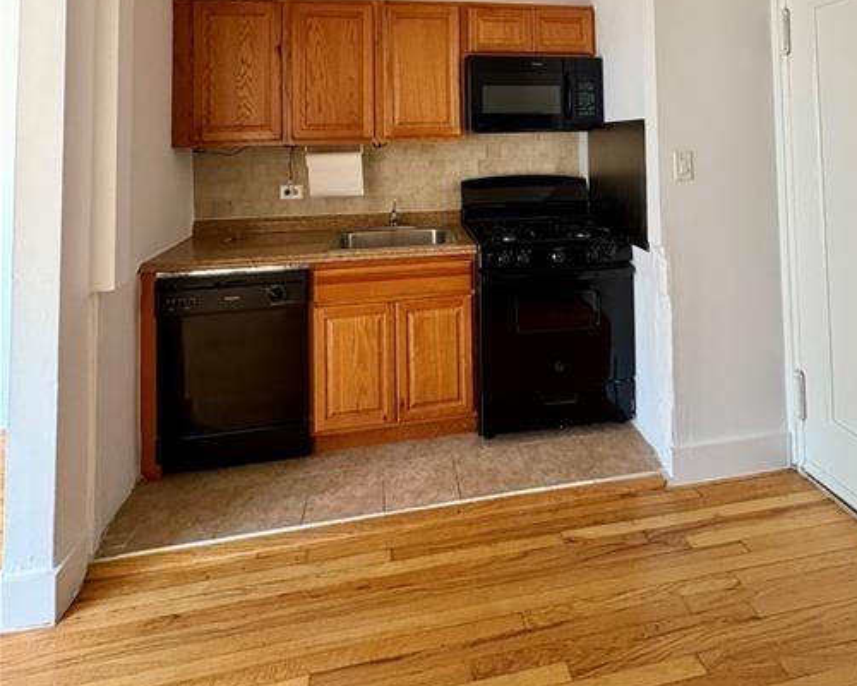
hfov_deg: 77.2
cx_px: 492
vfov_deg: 59.2
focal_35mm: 21
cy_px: 117
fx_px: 533
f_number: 2.2
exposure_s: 1/60
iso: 400
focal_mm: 2.22
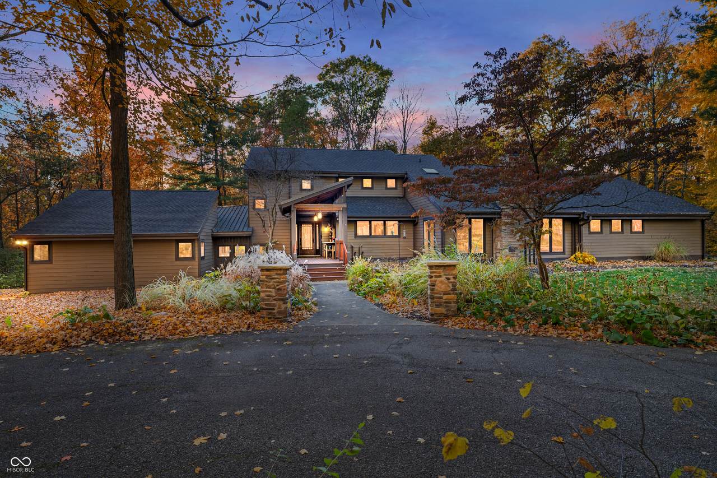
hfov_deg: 88.1
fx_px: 370
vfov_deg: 65.6
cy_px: 239
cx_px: 358
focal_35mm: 19
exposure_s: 1/125
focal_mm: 18.6
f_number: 4
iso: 320
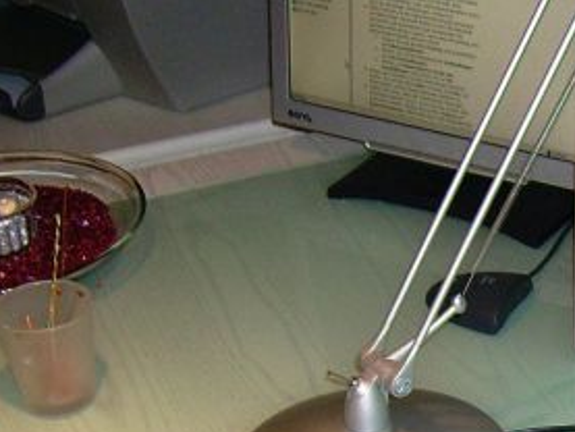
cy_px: 353
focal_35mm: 101
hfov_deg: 18.6
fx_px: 1678
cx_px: 660
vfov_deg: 14.6
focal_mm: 5.95
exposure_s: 1/60
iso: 100
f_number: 2.8
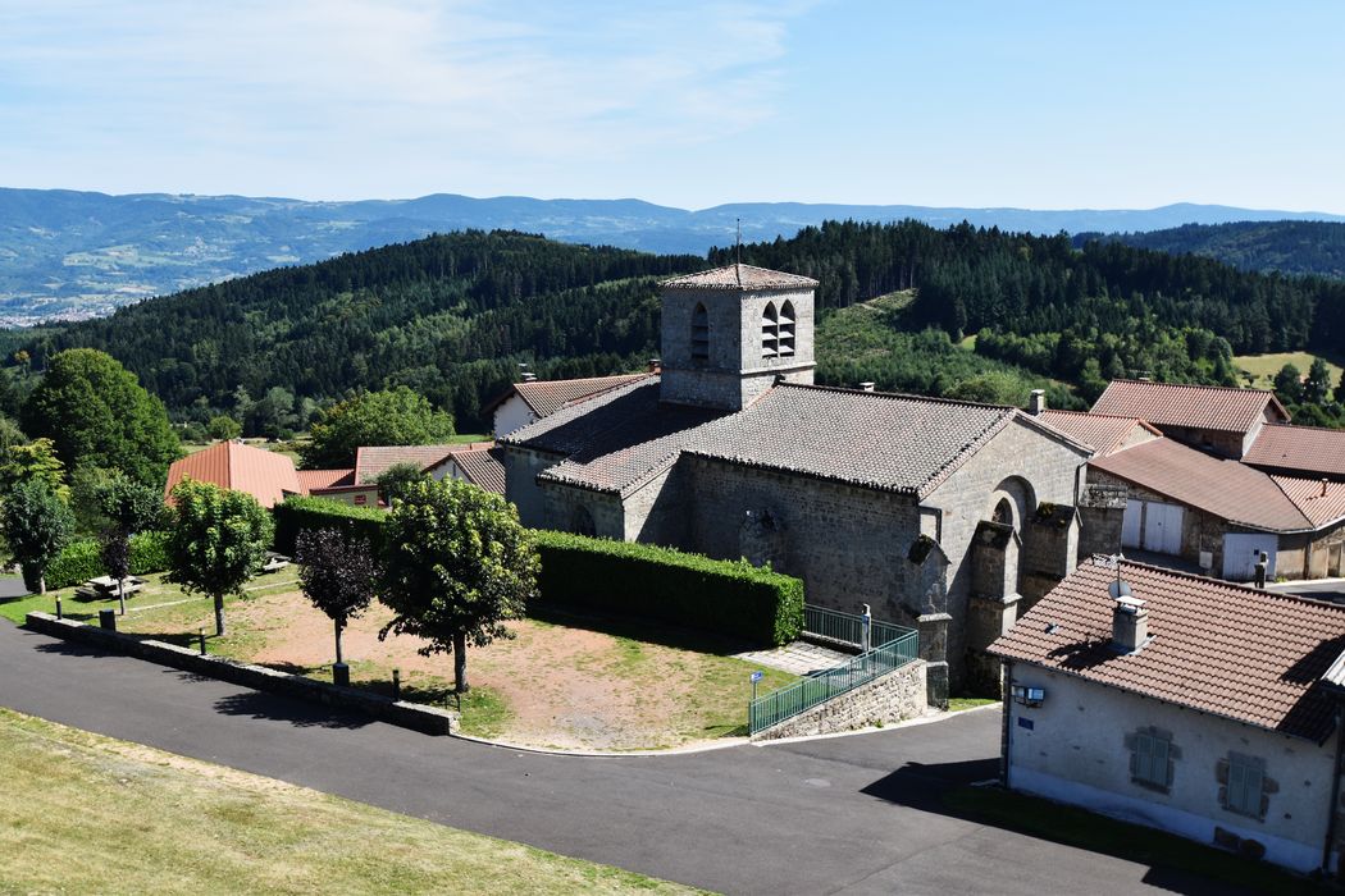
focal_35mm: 36
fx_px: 1345
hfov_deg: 53.1
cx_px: 672
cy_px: 448
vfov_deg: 36.9
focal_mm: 24
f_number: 9
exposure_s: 1/320
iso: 200
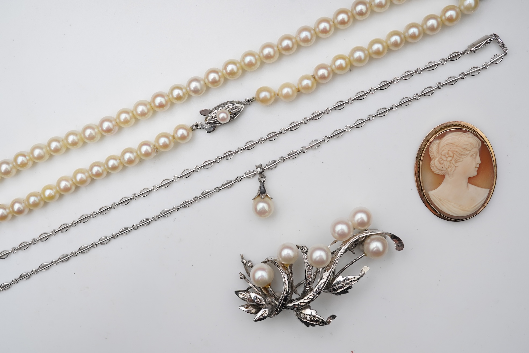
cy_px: 176
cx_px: 264
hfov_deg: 43.6
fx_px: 661
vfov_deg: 29.9
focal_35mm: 45
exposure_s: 1/125
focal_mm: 30
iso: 400
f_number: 18
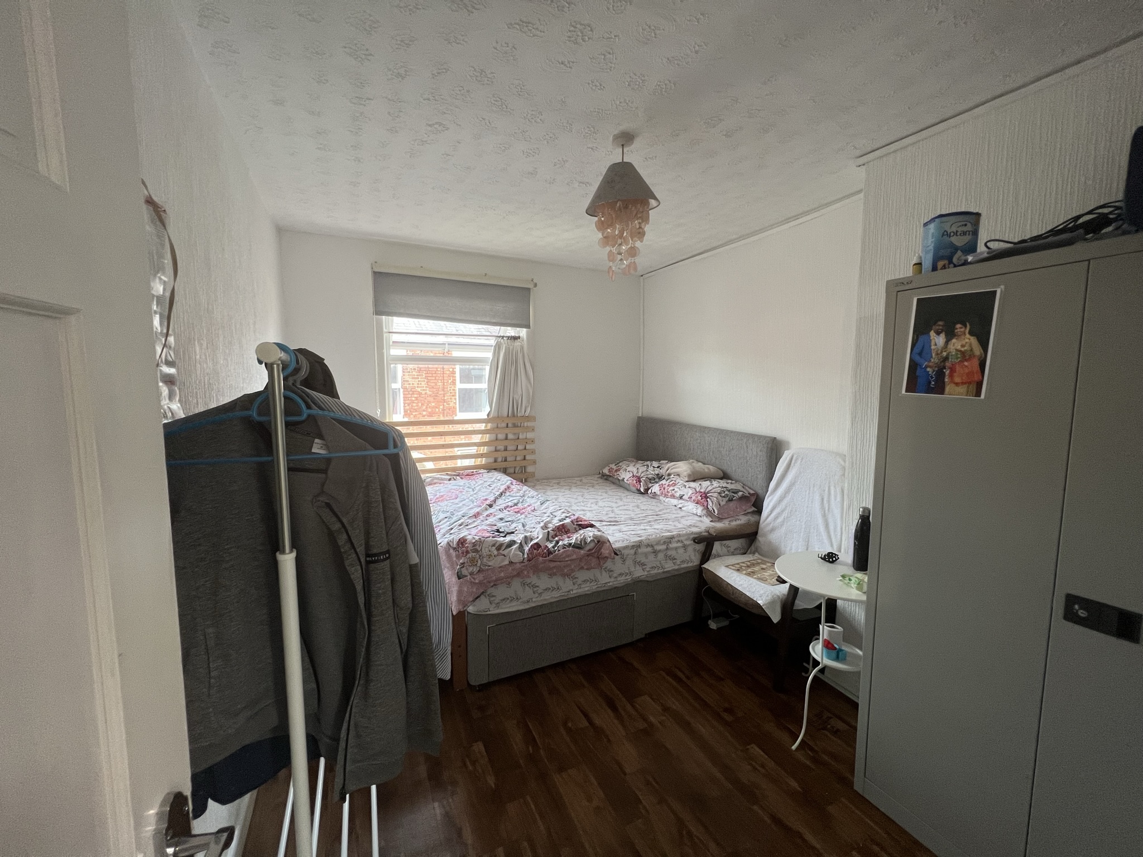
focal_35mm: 13
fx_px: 429
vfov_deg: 89.9
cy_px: 428
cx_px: 572
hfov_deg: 106.2
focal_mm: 1.57
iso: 160
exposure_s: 1/50
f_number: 1.8
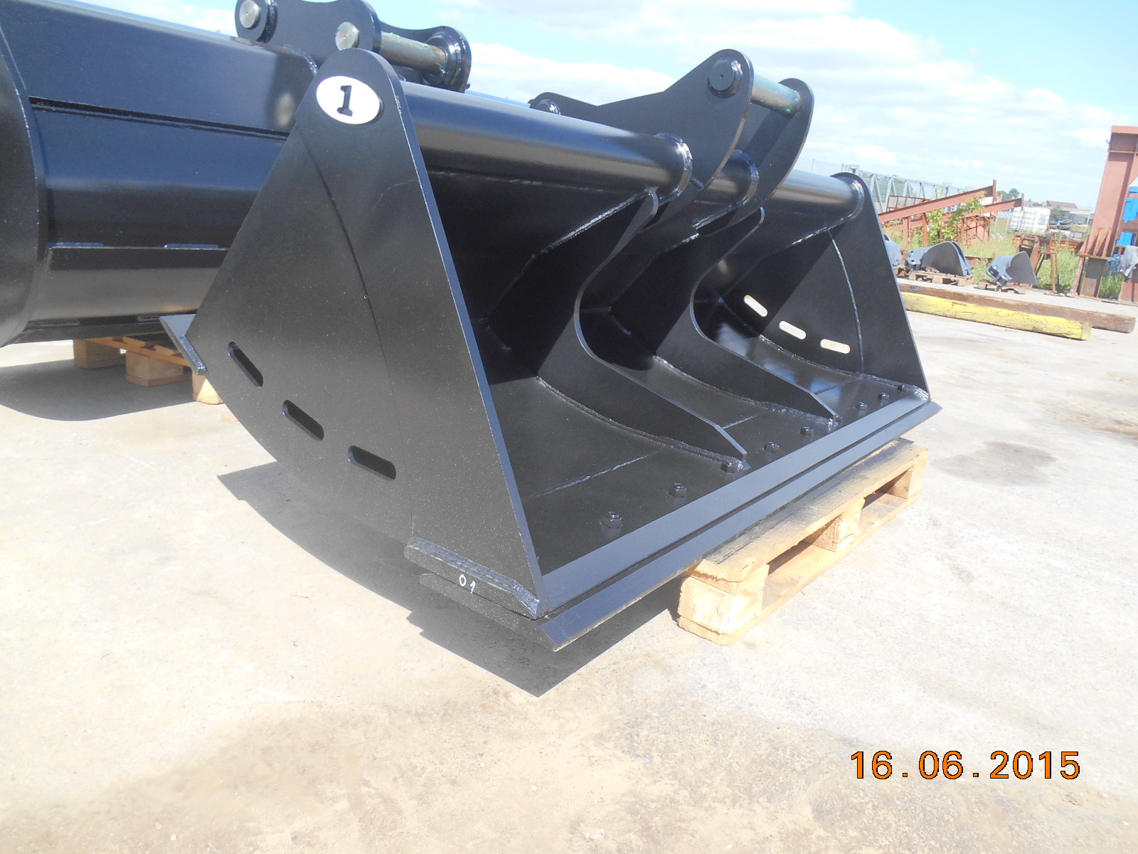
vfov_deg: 53.1
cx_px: 569
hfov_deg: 67.3
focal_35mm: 26
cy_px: 427
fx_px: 855
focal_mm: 4.7
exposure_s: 1/400
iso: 80
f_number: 3.4
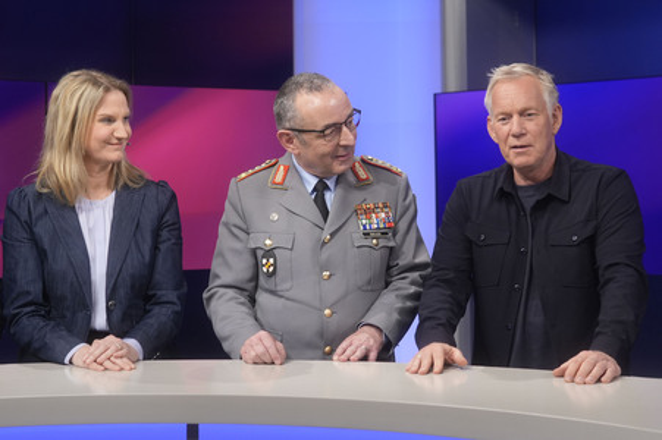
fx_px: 827
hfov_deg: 43.6
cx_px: 331
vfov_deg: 29.8
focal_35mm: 45
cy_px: 220
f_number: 2.2
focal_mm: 30
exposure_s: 1/200
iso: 640
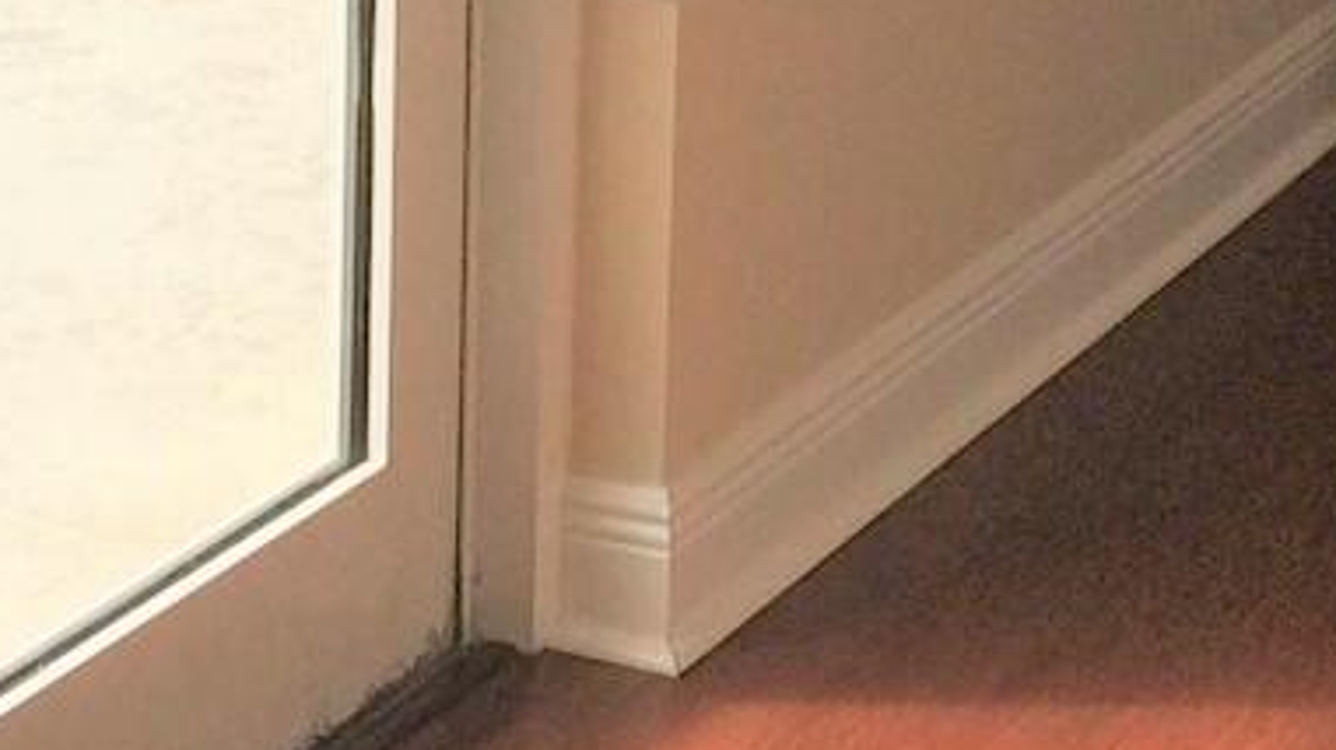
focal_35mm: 140
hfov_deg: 15.3
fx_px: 4958
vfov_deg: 8.1
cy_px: -901
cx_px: 1048
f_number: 2.2
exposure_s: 1/672
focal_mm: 4.12
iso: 32
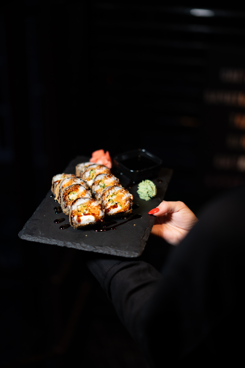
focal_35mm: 50
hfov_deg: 27.0
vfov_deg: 39.6
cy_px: 184
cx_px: 122
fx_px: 510
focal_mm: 50
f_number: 1.8
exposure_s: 1/160
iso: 500
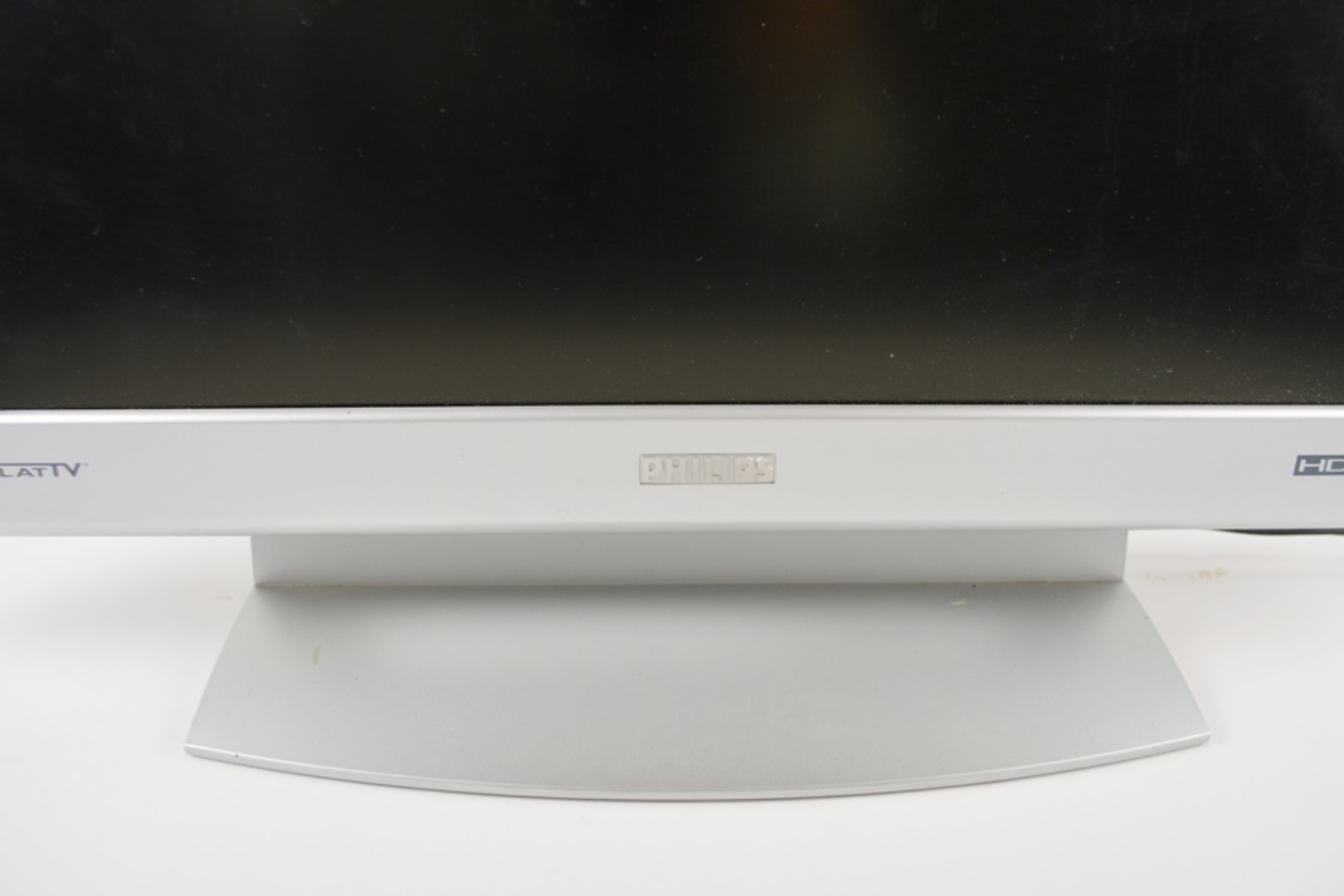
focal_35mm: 30
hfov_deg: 61.9
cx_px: 672
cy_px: 448
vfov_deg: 43.6
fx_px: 1120
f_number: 5
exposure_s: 1/100
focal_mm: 20
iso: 400
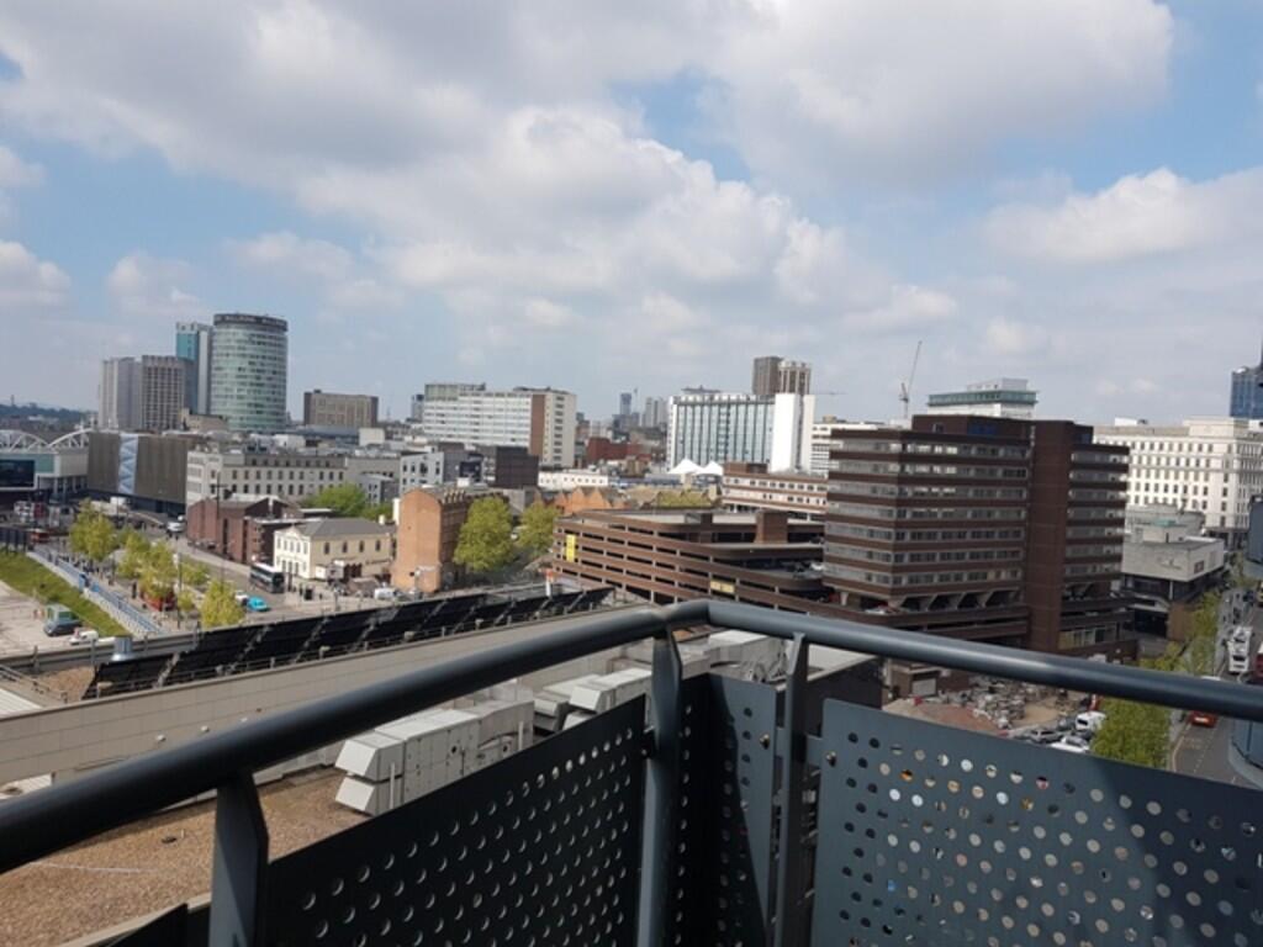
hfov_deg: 67.3
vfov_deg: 53.1
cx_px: 632
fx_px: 949
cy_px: 474
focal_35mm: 26
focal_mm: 4.2
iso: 40
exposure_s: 1/2056
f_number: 1.7
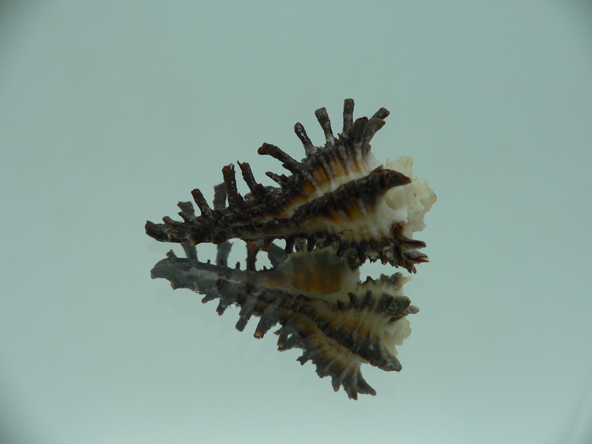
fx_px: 599
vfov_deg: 40.7
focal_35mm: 35
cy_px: 222
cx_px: 296
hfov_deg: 52.6
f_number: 2.8
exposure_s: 1/60
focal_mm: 4.6
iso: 80
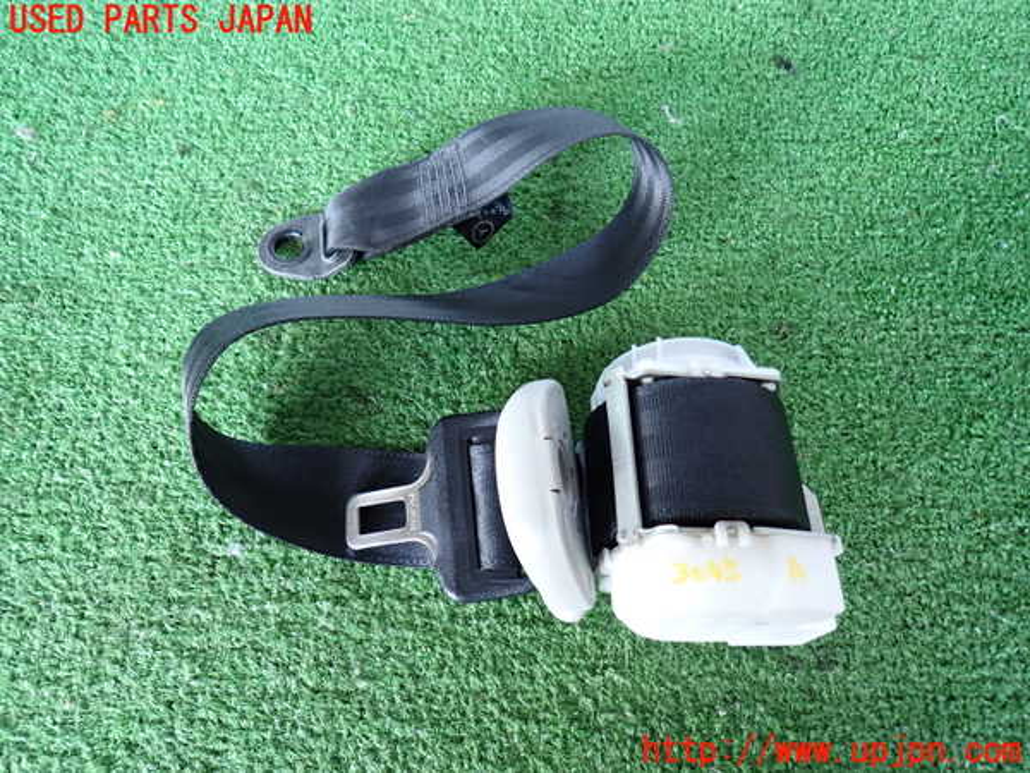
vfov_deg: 54.9
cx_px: 515
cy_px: 386
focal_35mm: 25
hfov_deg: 69.4
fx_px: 744
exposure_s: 1/30
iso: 250
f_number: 2
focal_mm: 4.5
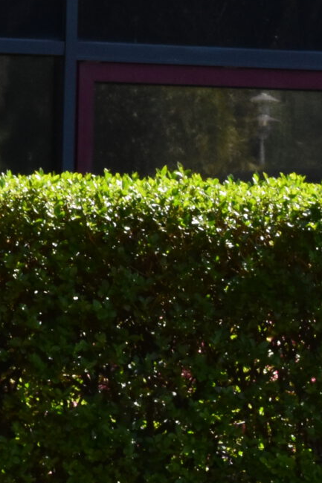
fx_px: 4362
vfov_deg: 6.3
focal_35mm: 325
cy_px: 272
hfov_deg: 4.2
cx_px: -410
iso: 1600
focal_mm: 55
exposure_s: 1/200
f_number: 22
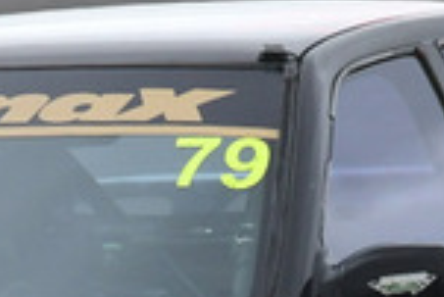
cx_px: -38
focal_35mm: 3974
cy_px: 209
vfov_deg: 0.3
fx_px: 49059
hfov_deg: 0.5
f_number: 10
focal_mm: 500
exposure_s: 1/640
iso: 640
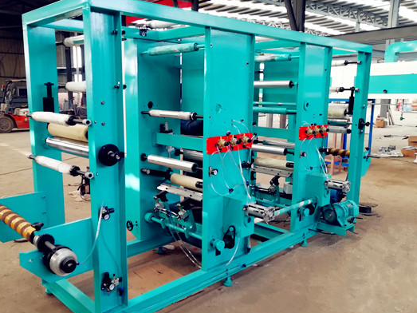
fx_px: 373
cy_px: 160
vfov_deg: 45.4
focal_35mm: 31
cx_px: 181
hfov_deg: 58.2
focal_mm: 3.83
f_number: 1.8
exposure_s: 1/50
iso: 125
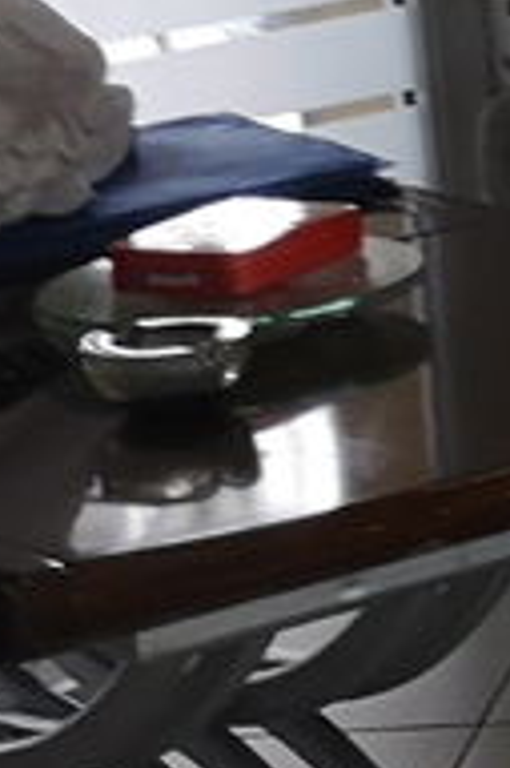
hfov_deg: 5.4
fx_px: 5002
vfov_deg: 8.8
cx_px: 1606
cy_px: 177
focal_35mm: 235
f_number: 1.8
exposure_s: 1/50
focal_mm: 3.95
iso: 100
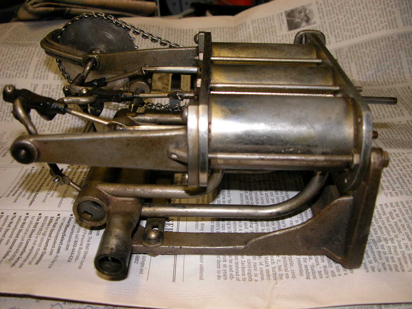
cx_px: 206
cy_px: 154
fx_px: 417
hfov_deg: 52.6
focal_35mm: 35
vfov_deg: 40.7
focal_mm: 8.9
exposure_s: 1/60
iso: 100
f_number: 2.8
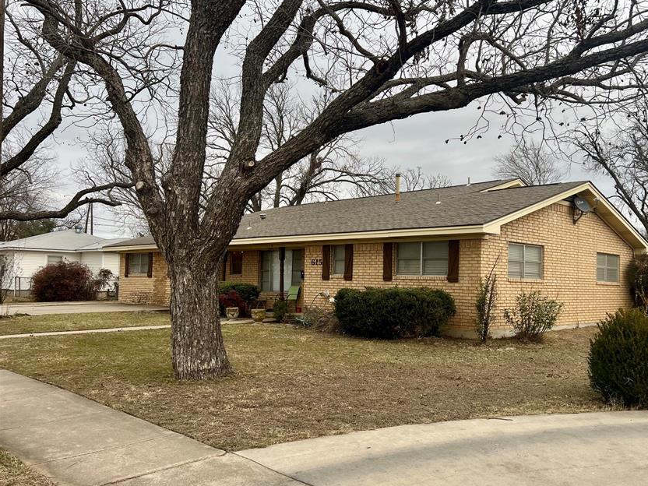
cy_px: 251
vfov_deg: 44.2
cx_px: 398
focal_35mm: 32
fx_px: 599
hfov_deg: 56.3
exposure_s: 1/658
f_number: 1.5
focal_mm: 5.7
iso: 50
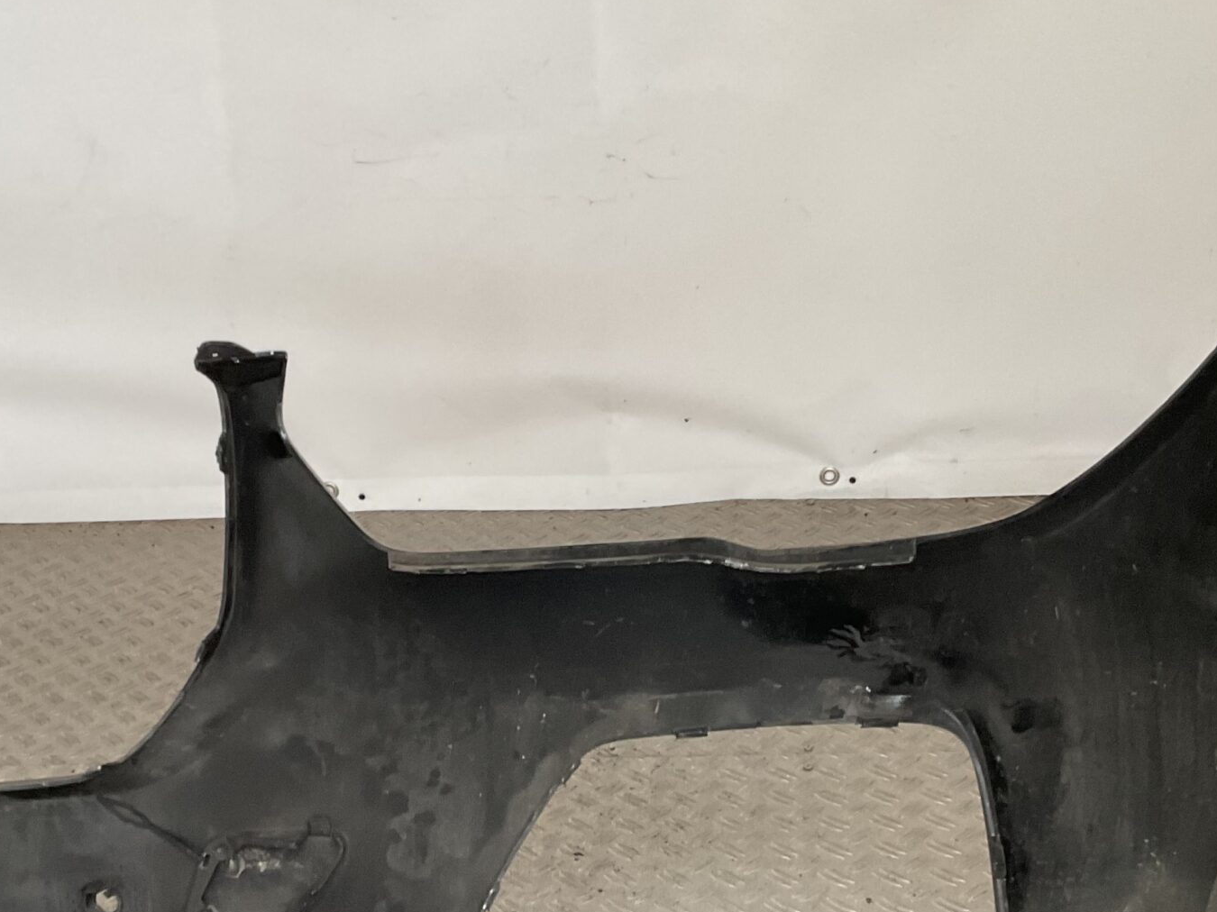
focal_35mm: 55
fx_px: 1933
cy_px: 724
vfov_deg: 26.1
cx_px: 552
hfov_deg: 34.9
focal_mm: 3
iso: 80
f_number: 1.8
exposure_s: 1/50
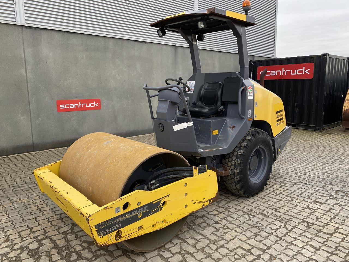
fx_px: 262
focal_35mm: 26
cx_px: 174
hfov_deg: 67.3
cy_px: 131
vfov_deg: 53.1
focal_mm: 4.25
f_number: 1.8
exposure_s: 1/121
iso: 64
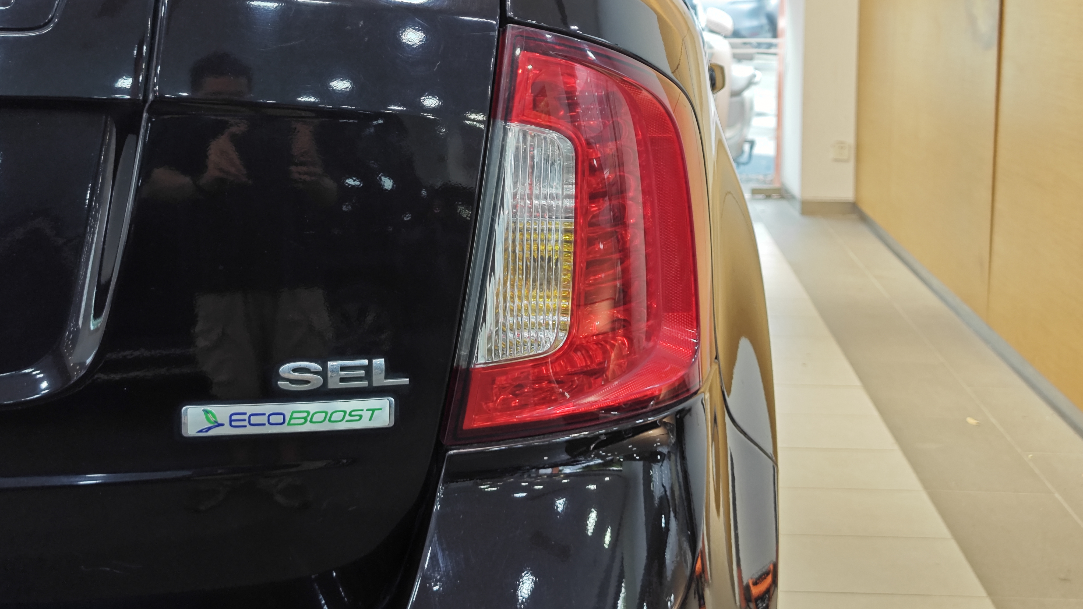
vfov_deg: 23.4
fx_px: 1465
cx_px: 541
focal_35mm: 51
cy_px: 207
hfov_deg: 40.6
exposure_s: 1/58.1
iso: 400
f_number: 1.9
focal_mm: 8.7
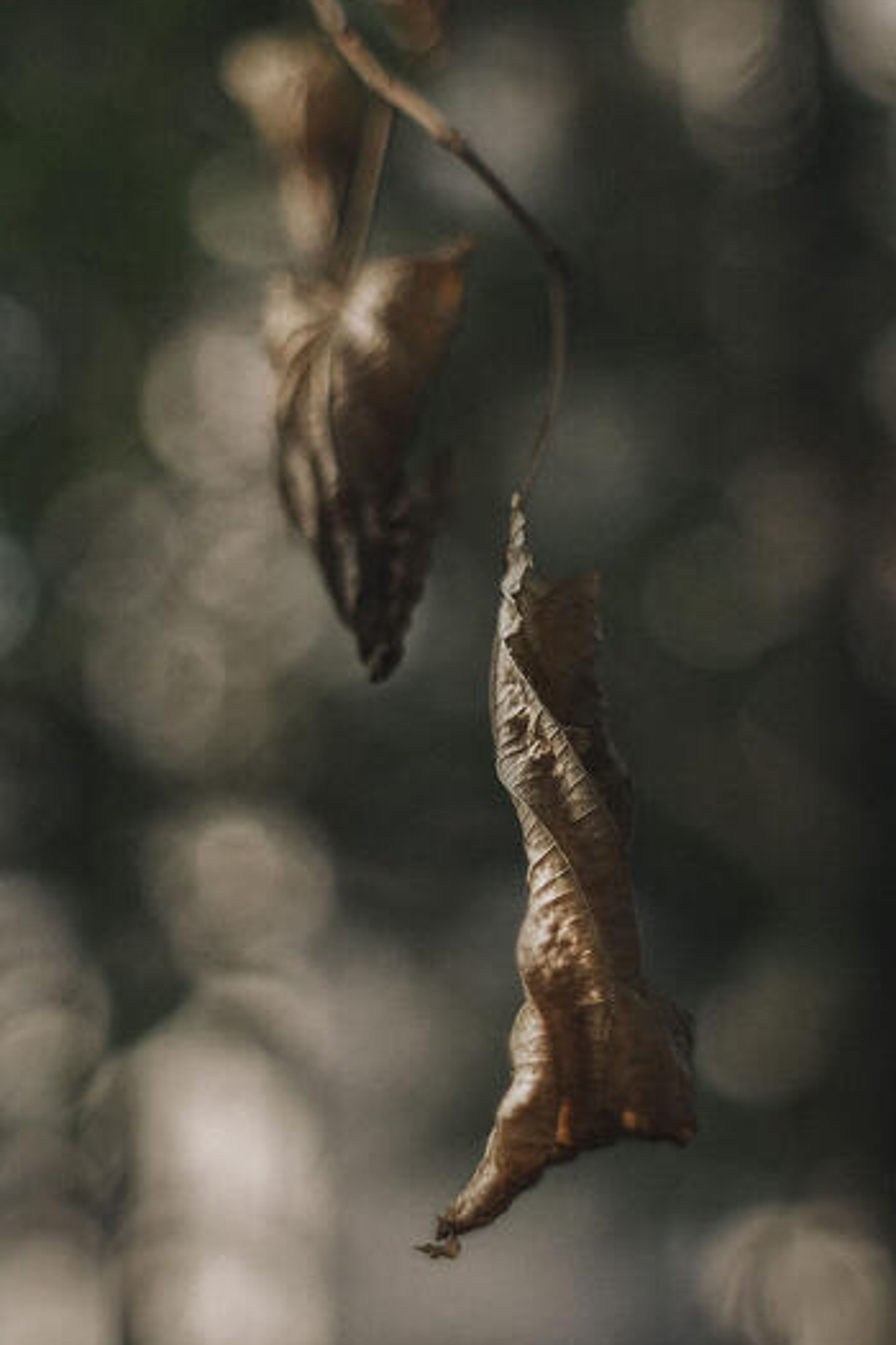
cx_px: 492
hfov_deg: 28.1
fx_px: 1792
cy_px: 630
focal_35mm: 48
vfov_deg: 41.1
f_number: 1.8
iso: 640
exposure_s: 1/5000
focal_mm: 28
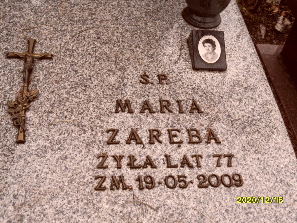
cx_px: 148
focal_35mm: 50
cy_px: 112
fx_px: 429
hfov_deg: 38.2
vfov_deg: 29.1
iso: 100
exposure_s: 1/60
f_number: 3.8
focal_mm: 8.2
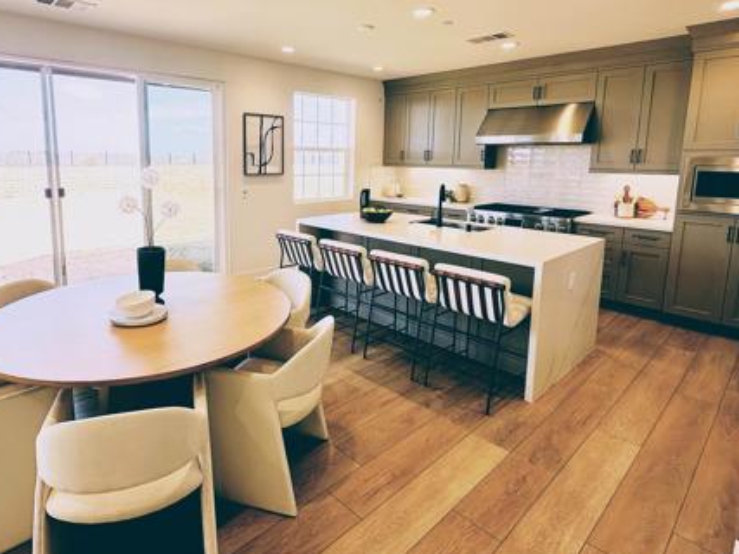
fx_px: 448
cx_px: 310
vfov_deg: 62.8
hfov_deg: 78.4
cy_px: 220
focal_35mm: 21
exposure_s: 1/99
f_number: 2.2
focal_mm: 2.22
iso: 40
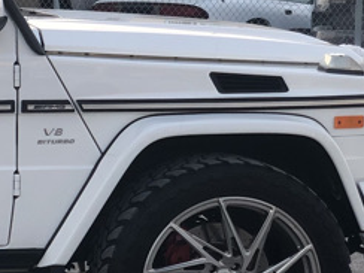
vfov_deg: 6.8
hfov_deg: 8.7
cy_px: 140
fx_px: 2292
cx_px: -276
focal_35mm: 218
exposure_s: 1/120
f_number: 2.4
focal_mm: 6
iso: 16
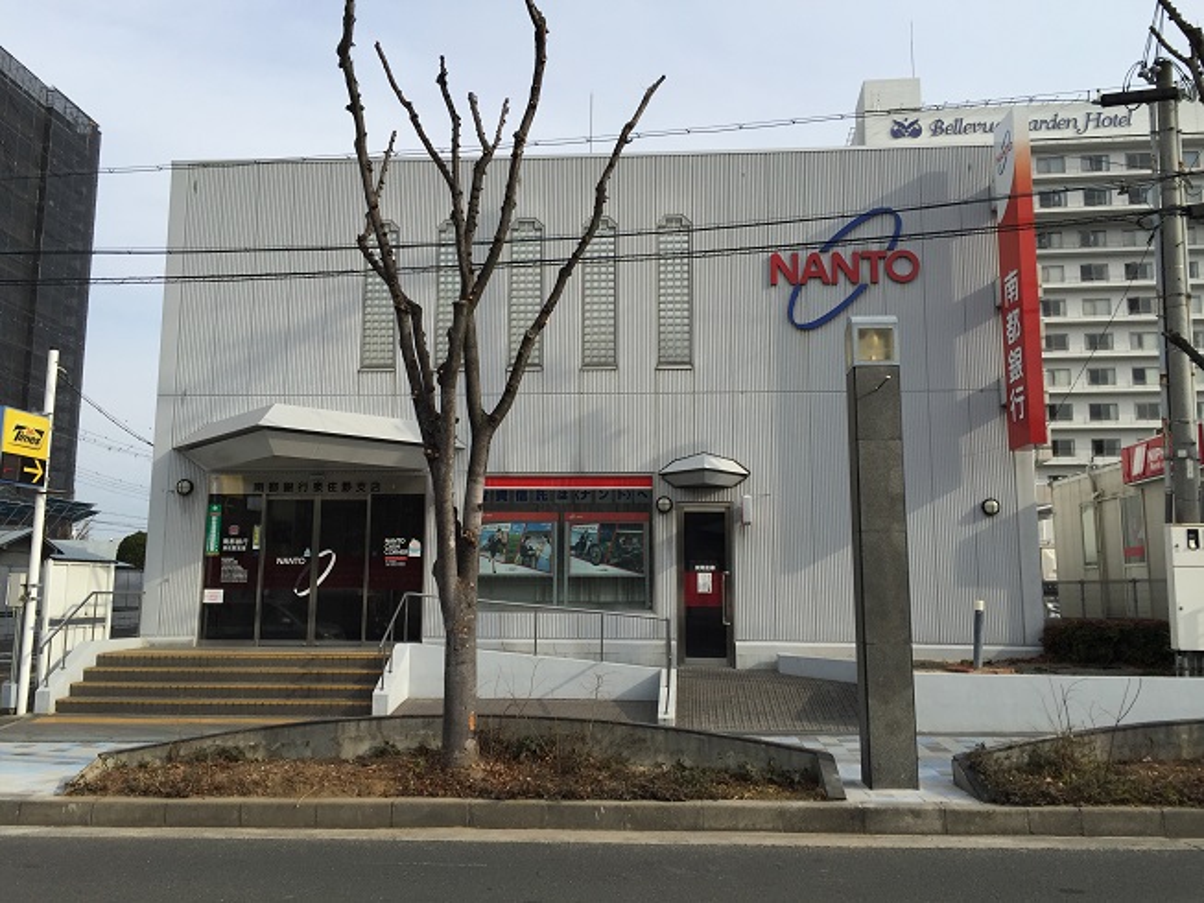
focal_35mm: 29
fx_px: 1009
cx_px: 602
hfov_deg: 61.7
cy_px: 452
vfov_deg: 48.2
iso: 32
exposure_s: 1/1799
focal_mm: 4.15
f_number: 2.2
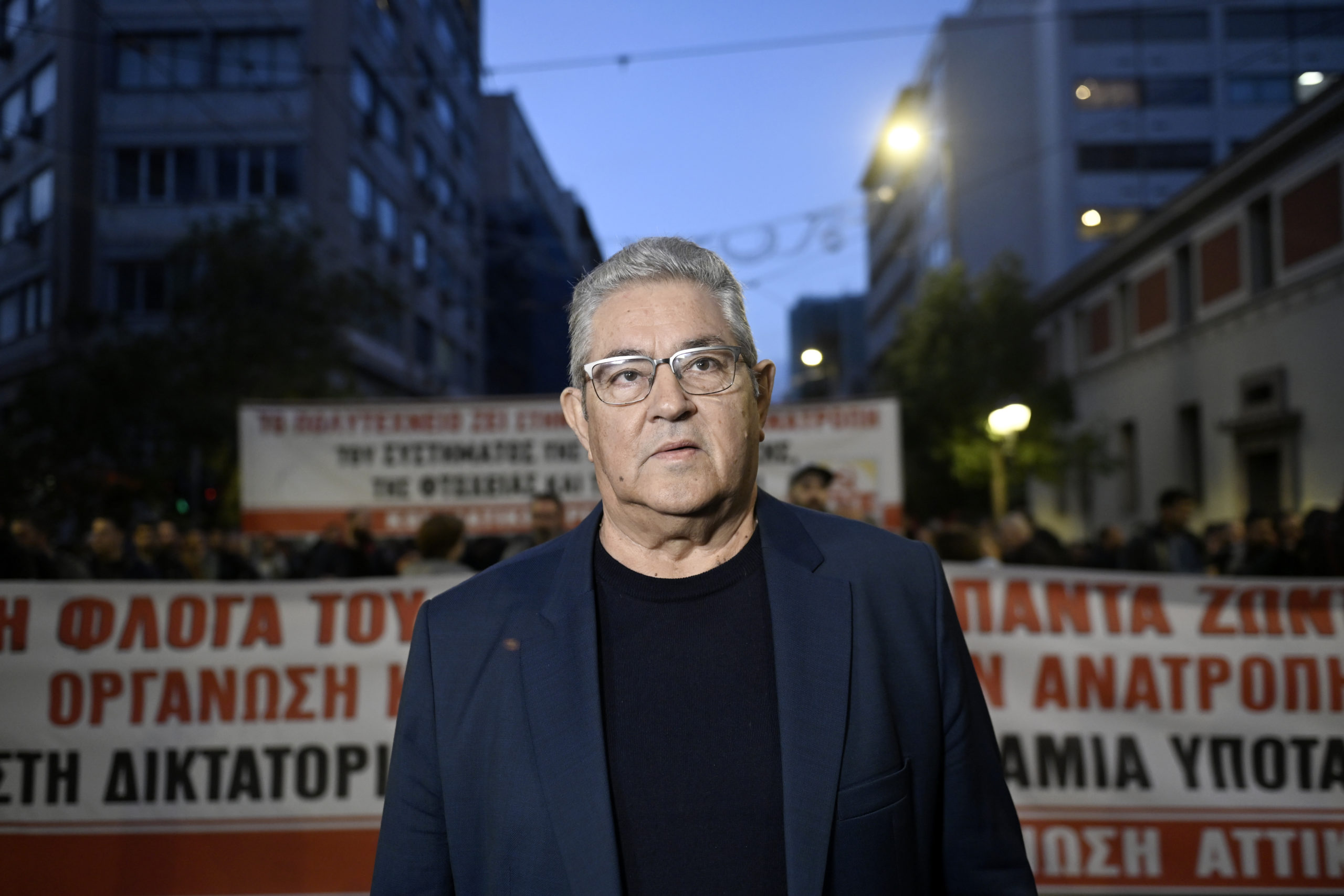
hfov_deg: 58.7
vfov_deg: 41.1
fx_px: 1195
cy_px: 448
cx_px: 672
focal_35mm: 32
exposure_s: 1/320
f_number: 3.2
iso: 2000
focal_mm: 32
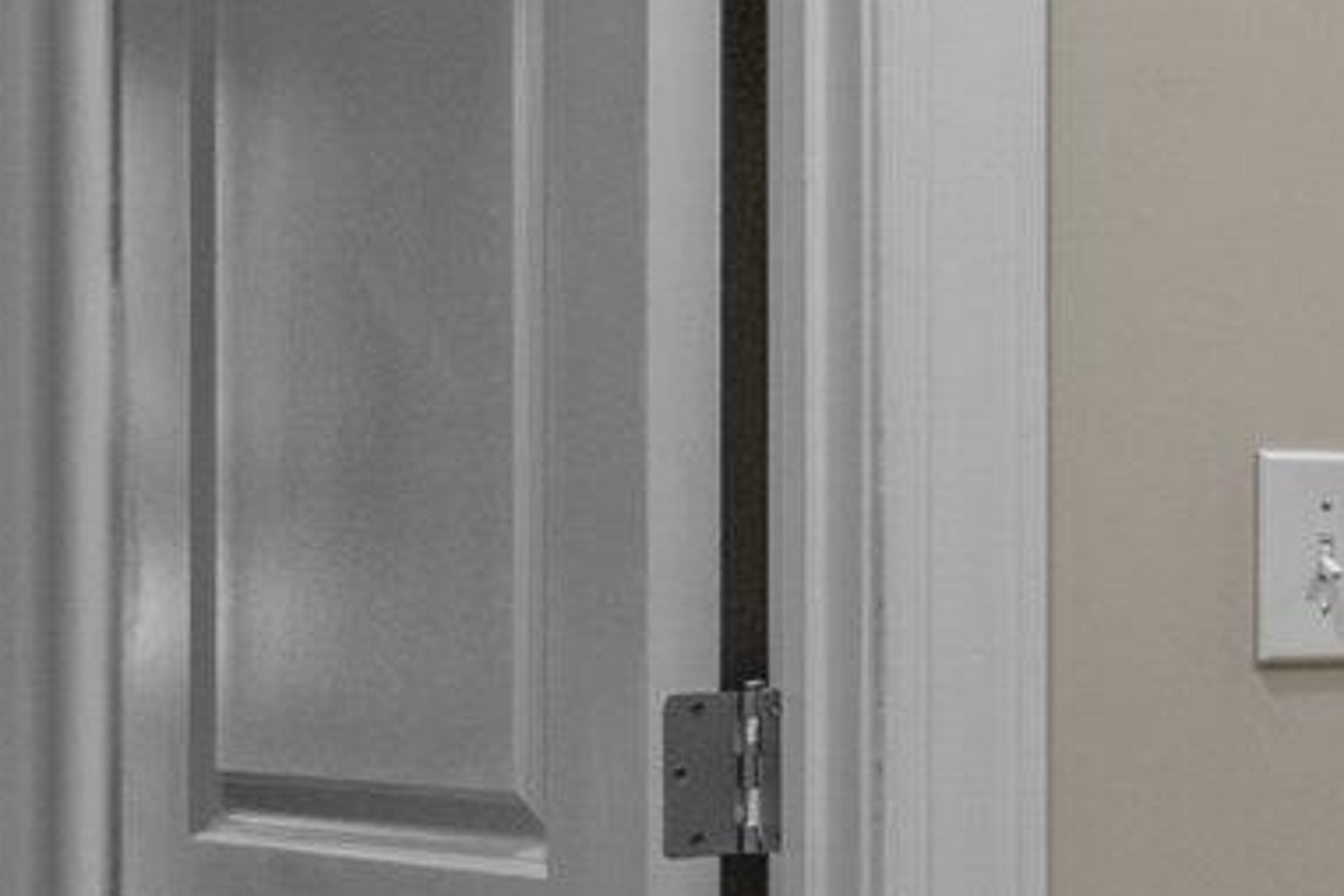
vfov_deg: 15.9
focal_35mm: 86
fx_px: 3210
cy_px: 527
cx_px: 2797
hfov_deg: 16.7
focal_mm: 16
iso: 400
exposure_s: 1/30
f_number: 4
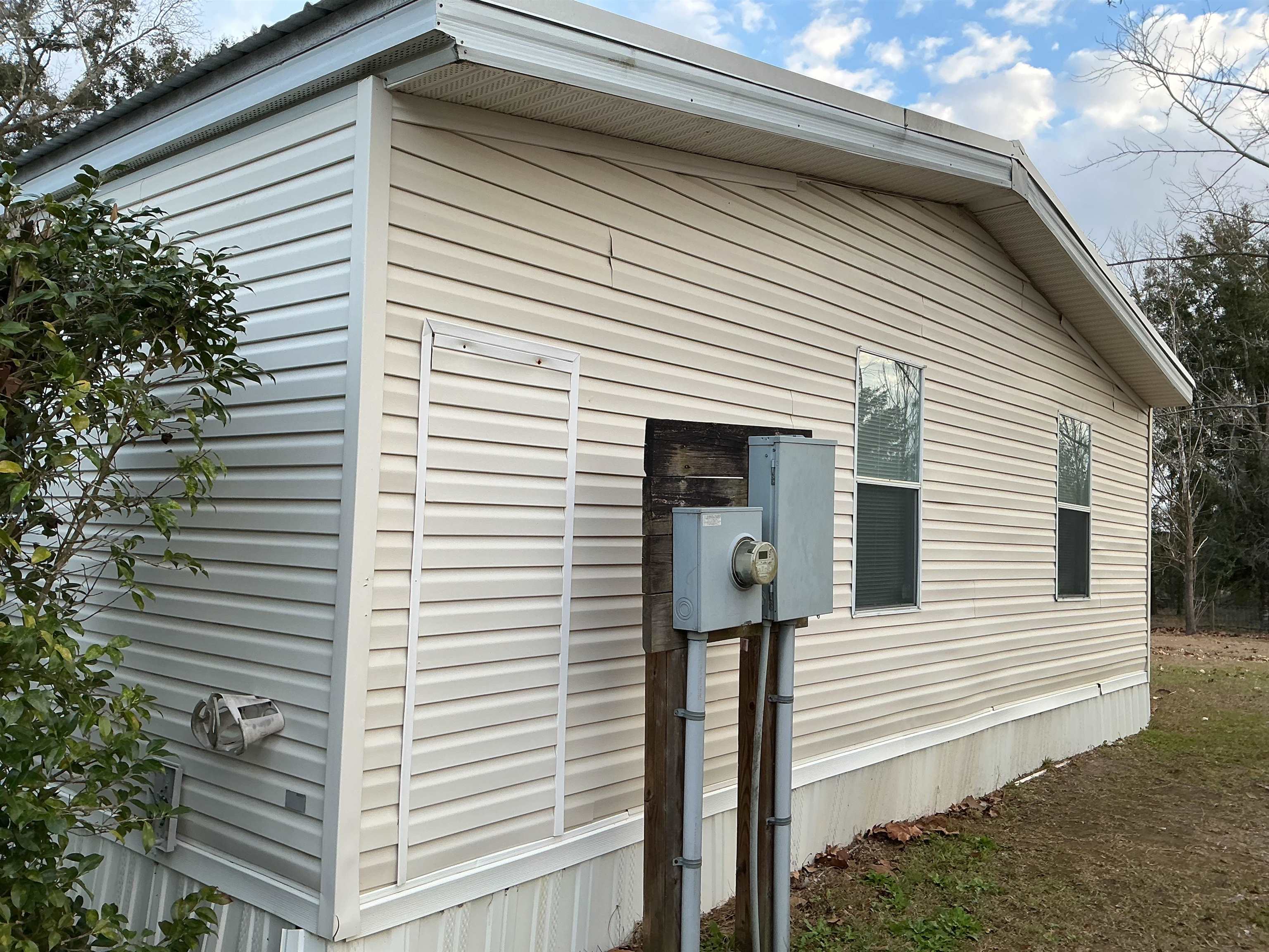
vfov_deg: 48.2
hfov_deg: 61.7
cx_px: 634
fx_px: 1063
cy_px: 476
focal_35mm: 29
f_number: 1.8
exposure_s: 1/206
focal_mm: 3
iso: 20
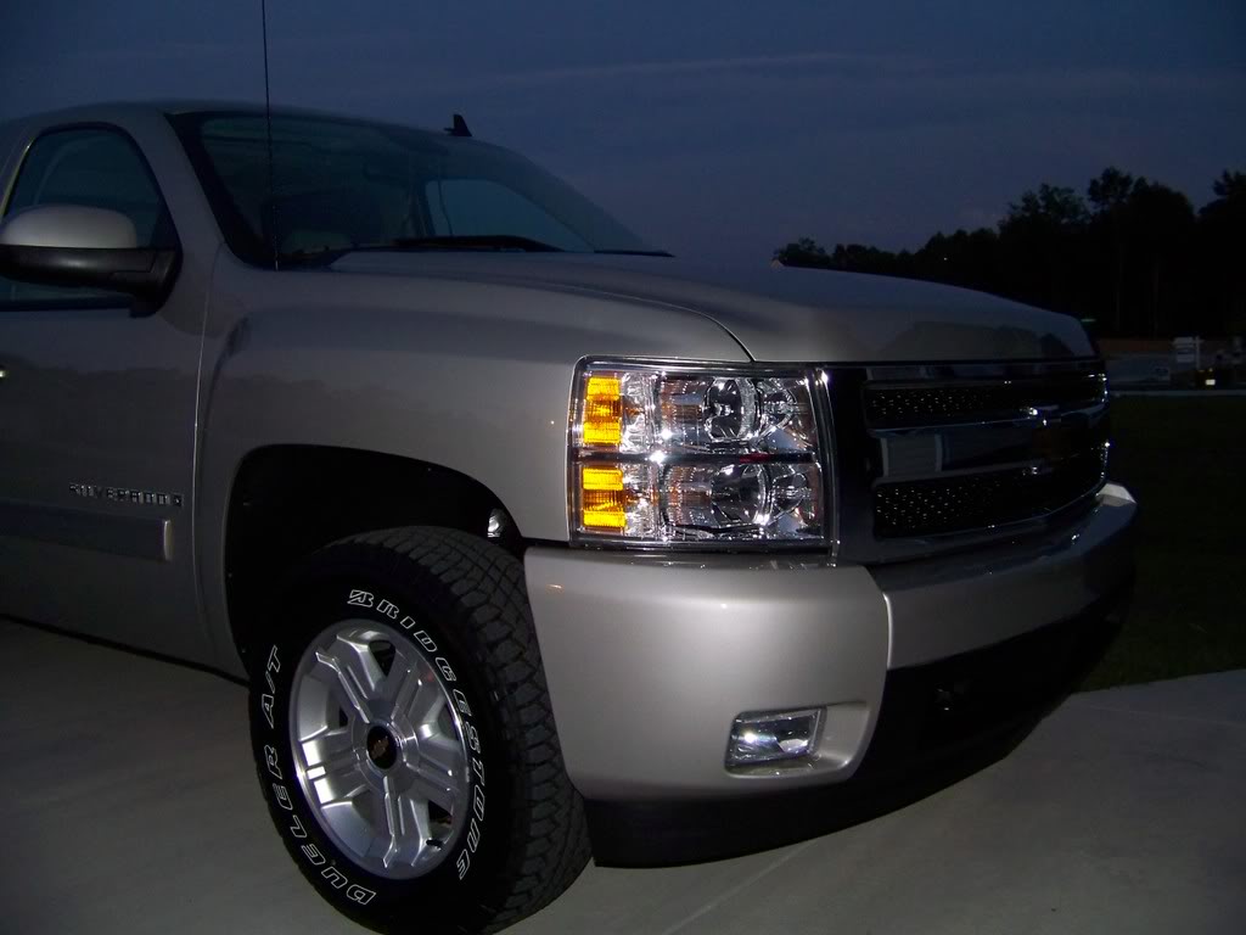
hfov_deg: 51.4
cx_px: 623
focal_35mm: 36
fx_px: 1296
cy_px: 468
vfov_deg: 39.7
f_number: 2.8
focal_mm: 5.85
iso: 200
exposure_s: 1/30
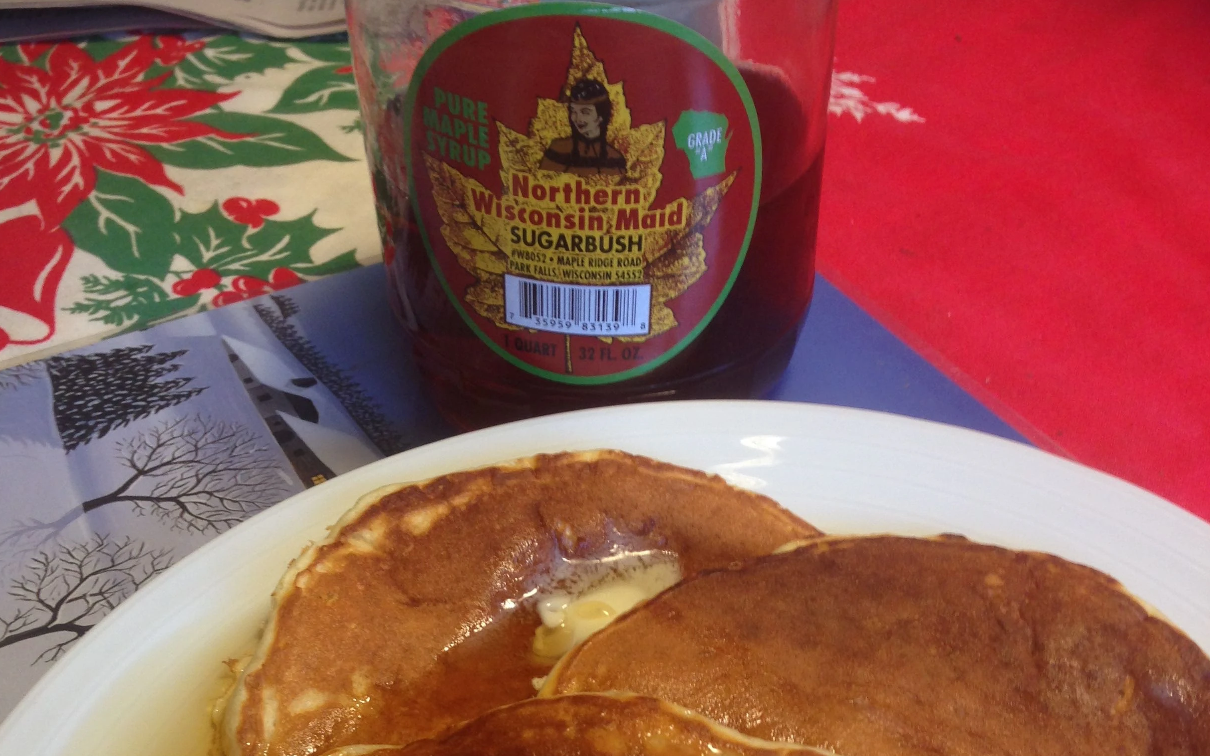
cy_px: 709
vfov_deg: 26.3
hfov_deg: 42.6
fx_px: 1550
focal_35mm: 47
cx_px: 604
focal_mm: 4.12
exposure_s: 1/20
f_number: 2.4
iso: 64
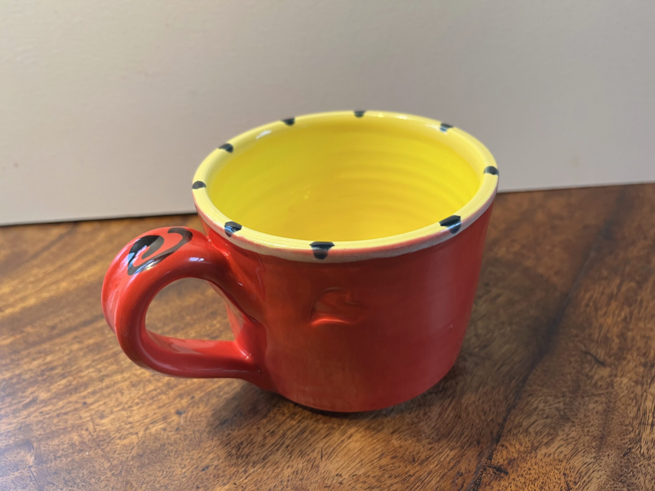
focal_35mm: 26
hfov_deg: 67.3
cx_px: 328
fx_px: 492
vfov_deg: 53.1
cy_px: 246
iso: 100
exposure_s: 1/60
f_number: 1.6
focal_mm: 5.1
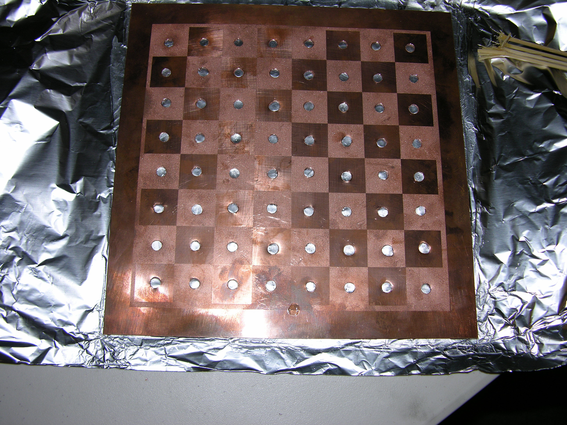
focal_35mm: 35
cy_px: 212
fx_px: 573
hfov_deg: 52.6
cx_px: 284
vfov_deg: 40.7
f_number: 2.8
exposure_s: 1/60.1
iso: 50
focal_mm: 8.9
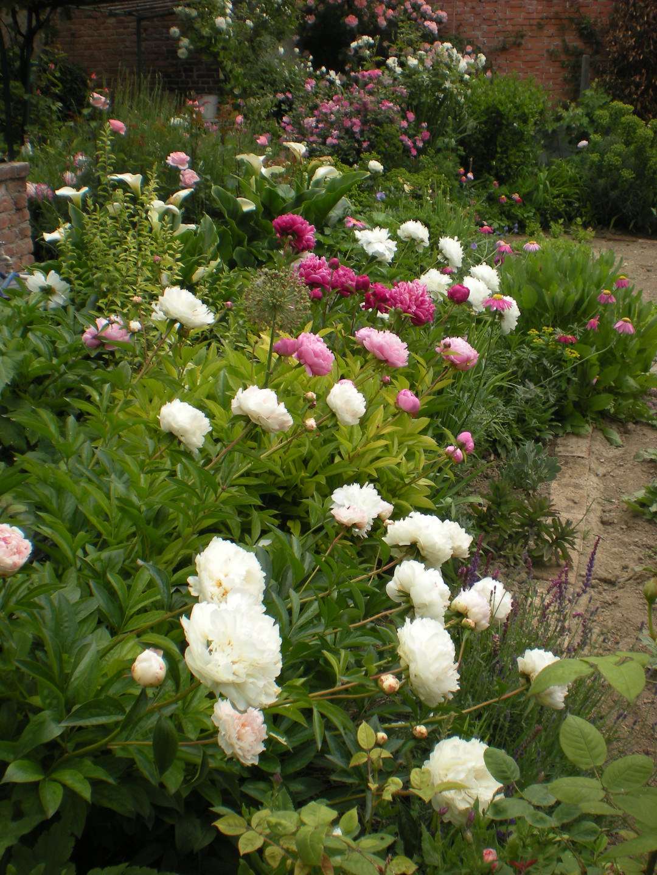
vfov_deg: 49.0
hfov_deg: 37.7
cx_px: 328
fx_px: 962
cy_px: 438
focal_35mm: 38
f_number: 4.6
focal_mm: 6.3
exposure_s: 1/185
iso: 64
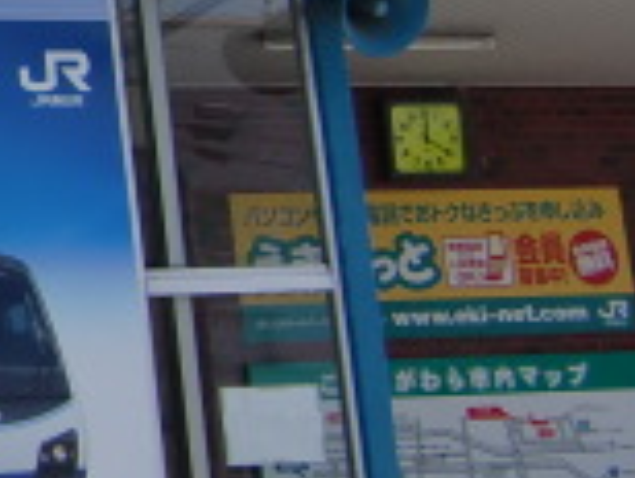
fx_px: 2131
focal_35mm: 116
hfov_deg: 14.7
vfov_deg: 12.6
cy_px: -8
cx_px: -532
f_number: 7
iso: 64
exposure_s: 1/200
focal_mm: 4.9
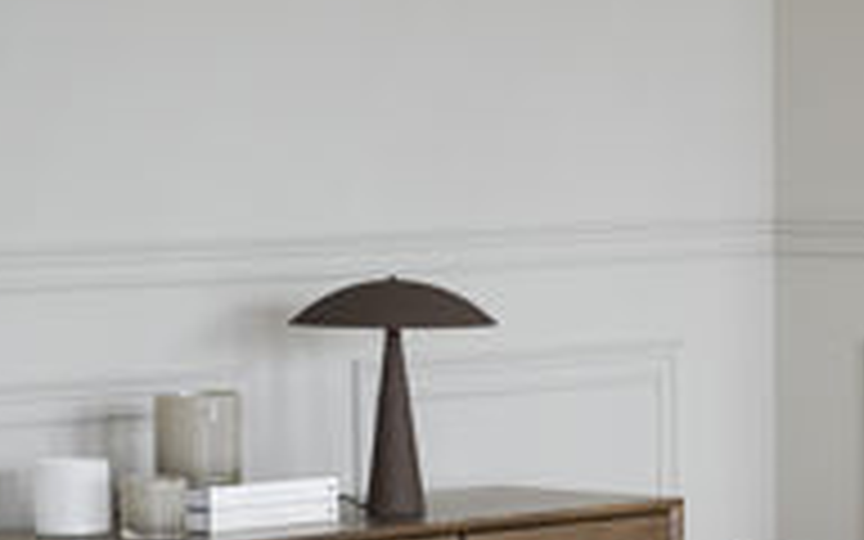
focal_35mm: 210
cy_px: 490
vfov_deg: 6.2
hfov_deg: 9.7
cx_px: 1294
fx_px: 4945
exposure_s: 1/2.5
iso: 320
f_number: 5.6
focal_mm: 62
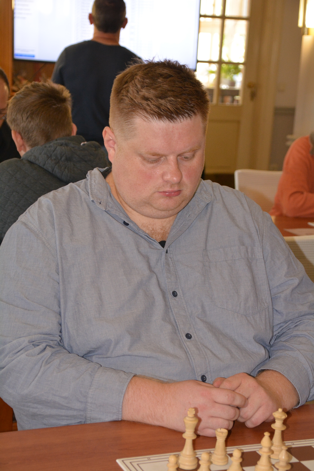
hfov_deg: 17.5
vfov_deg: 26.0
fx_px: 1020
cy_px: 236
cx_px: 157
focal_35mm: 78
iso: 1600
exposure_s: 1/60
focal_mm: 52
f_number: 5
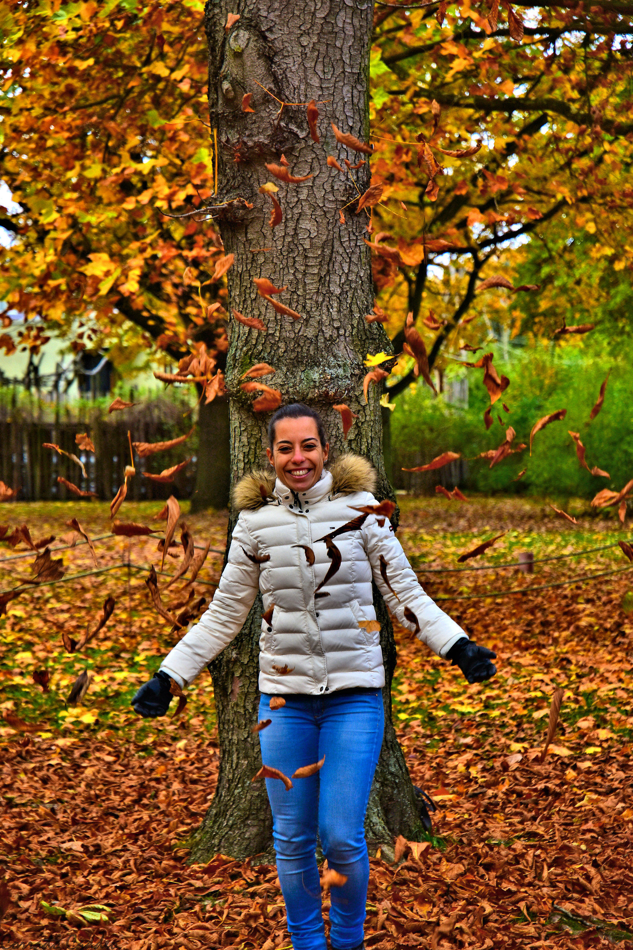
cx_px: 316
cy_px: 475
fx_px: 2769
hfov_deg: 13.0
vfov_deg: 19.5
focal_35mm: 105
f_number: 4.5
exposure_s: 1/320
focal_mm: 70
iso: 200
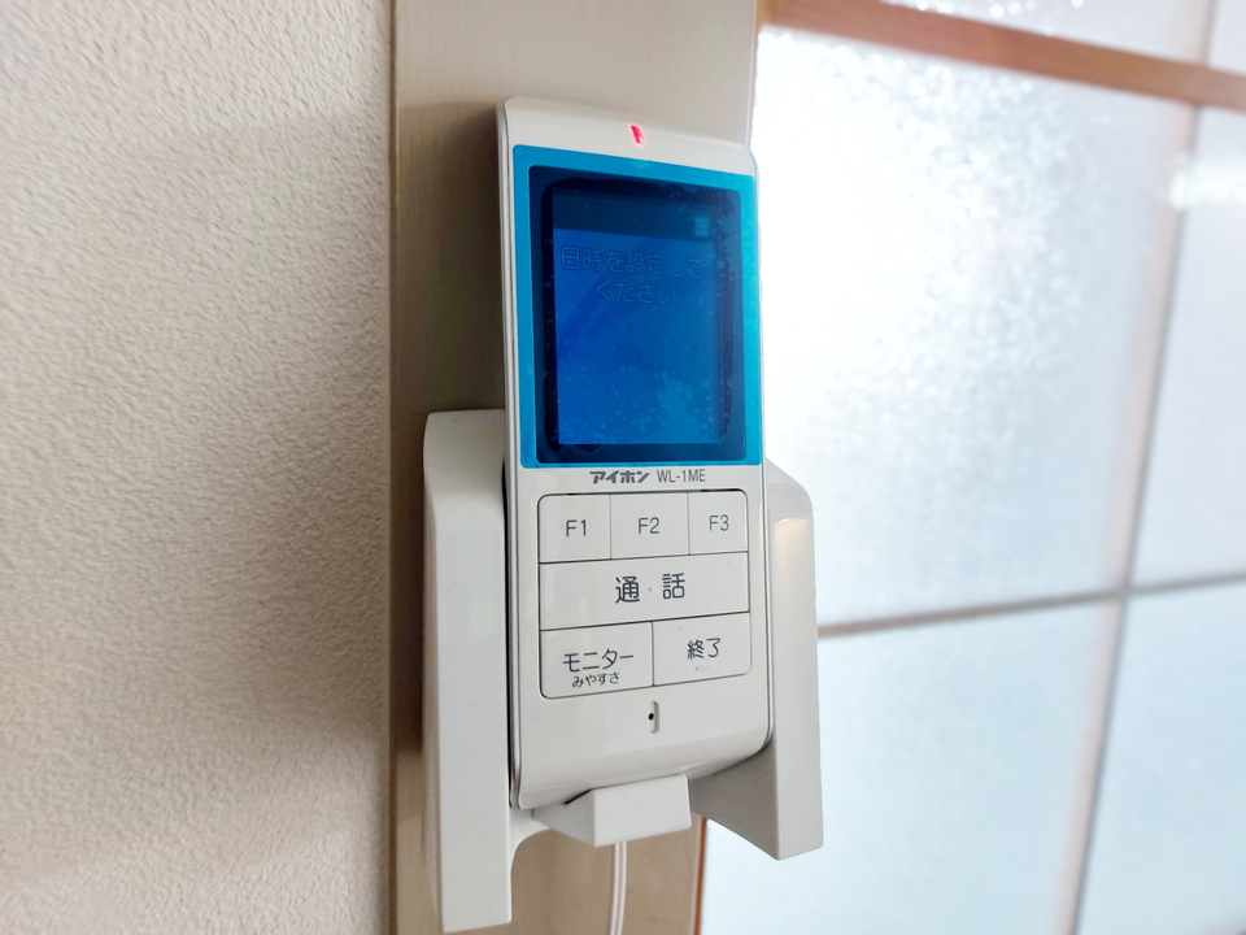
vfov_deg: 56.8
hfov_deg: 71.6
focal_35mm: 24
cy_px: 468
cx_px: 623
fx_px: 864
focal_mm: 5.23
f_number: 1.8
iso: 125
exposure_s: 1/24
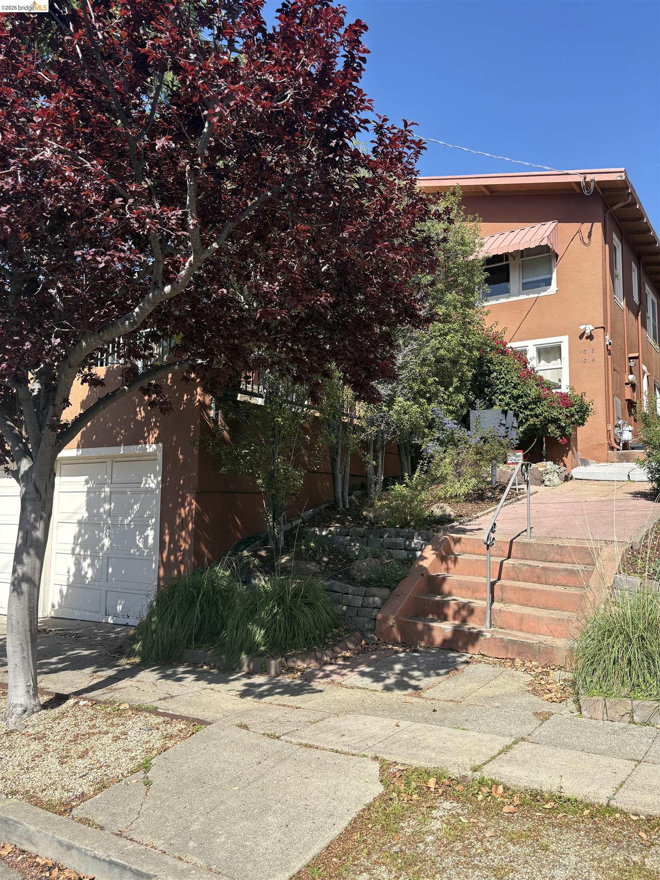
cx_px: 330
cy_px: 440
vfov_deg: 67.3
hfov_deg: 53.1
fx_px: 661
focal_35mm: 26
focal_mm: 5.96
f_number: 1.6
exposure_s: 1/2012
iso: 50
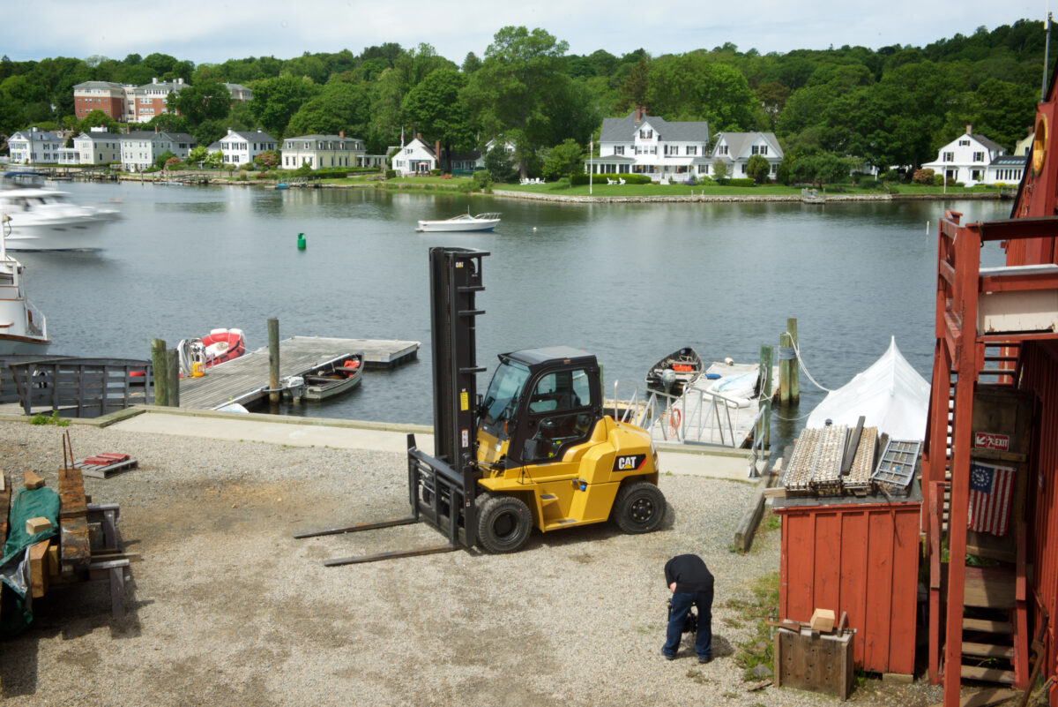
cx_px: 529
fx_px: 1323
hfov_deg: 43.6
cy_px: 354
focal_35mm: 45
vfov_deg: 29.9
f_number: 22
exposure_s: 1/2
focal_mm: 45
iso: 31
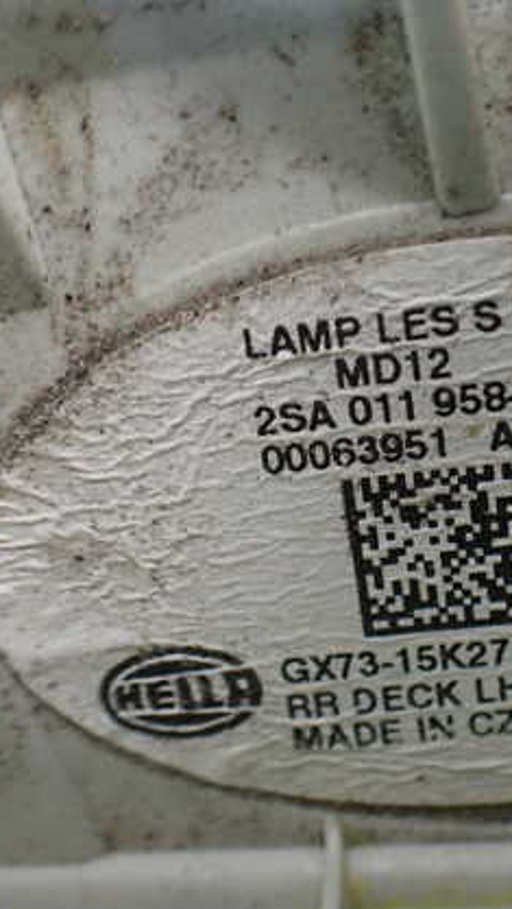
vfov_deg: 43.7
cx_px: 458
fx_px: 1133
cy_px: 438
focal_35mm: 47
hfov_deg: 24.7
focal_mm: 5.4
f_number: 2.3
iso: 800
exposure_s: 1/40
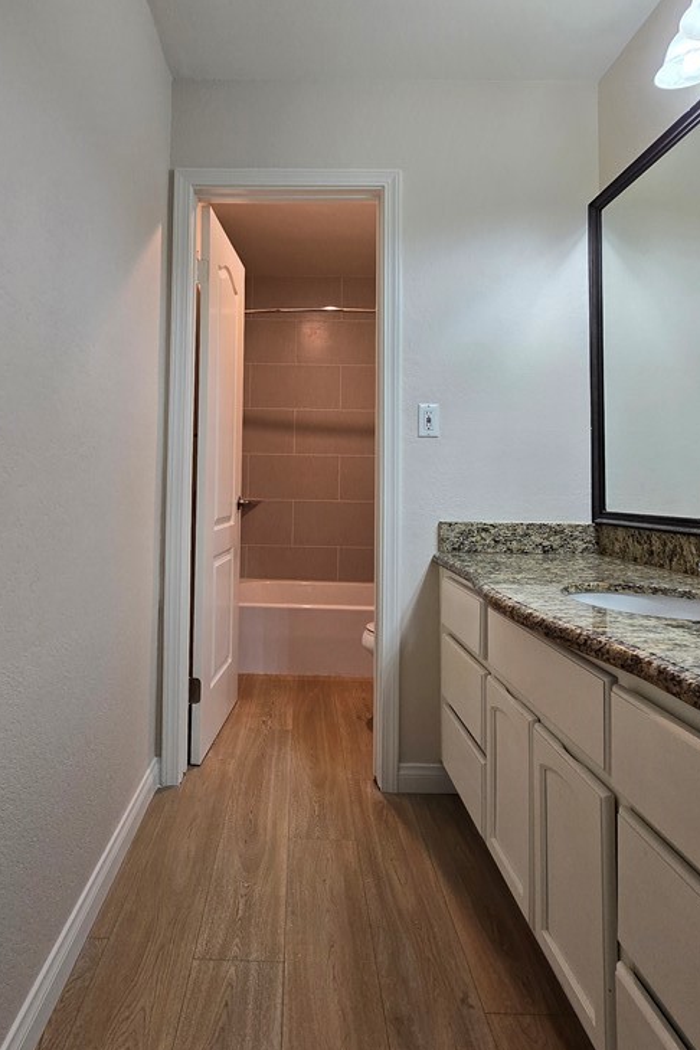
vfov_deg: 86.5
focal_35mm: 19
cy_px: 458
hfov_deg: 64.2
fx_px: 554
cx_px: 292
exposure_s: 1/60
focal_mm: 2.2
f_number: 2.2
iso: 125
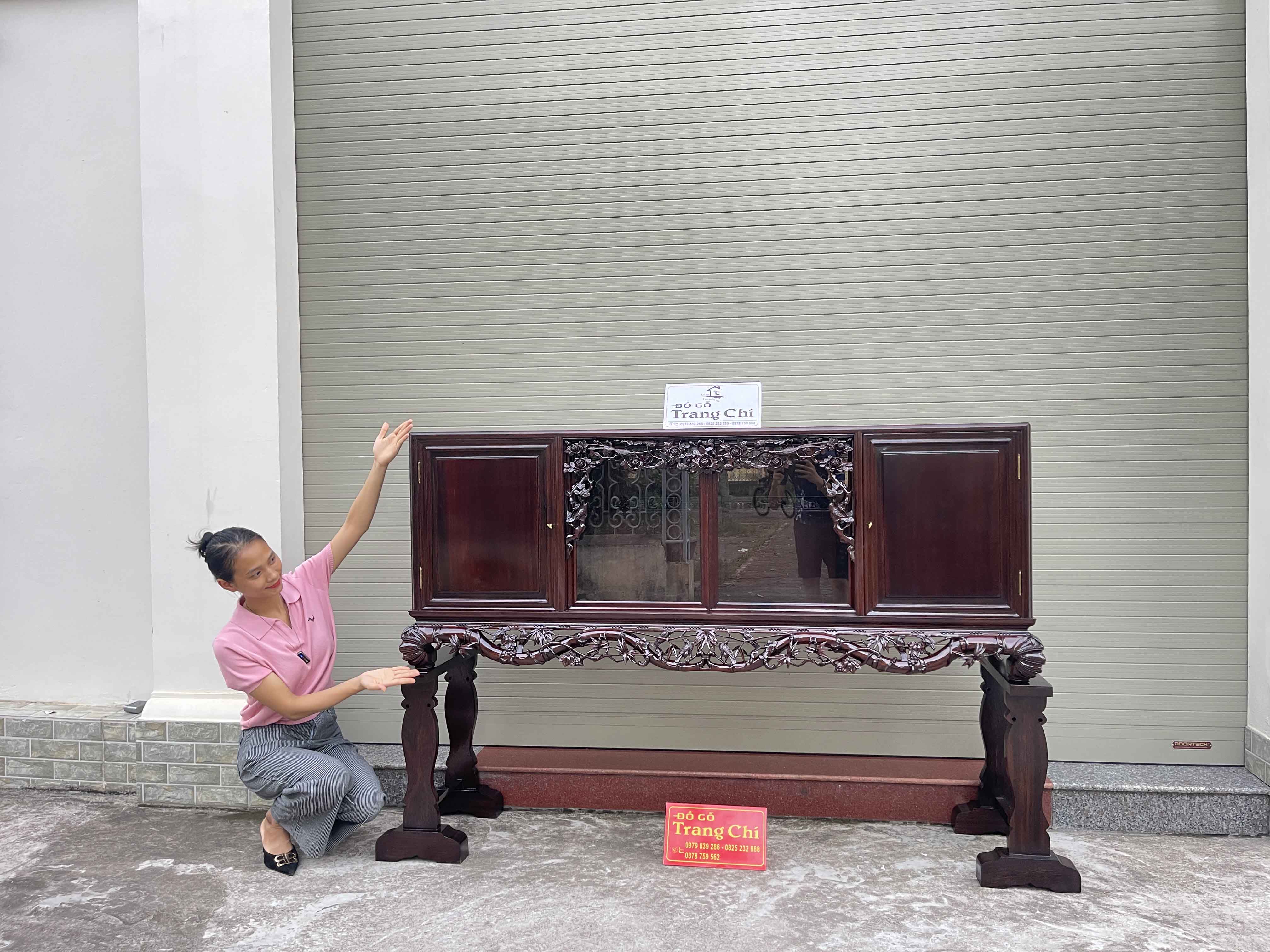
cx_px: 635
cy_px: 476
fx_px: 917
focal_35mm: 25
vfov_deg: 54.9
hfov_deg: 69.4
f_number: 1.6
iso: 125
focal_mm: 5.1
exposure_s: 1/77
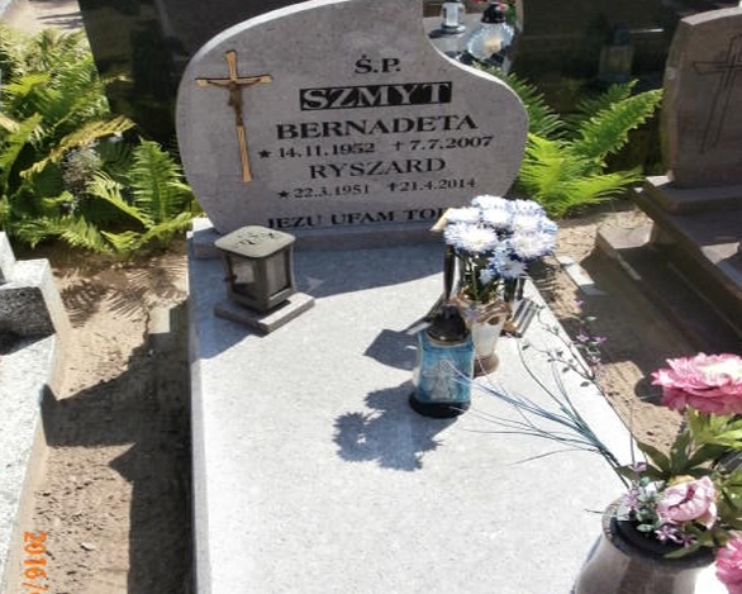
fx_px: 703
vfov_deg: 45.8
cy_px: 295
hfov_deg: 55.6
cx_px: 357
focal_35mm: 32
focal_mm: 5.36
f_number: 3.5
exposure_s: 1/800
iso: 100
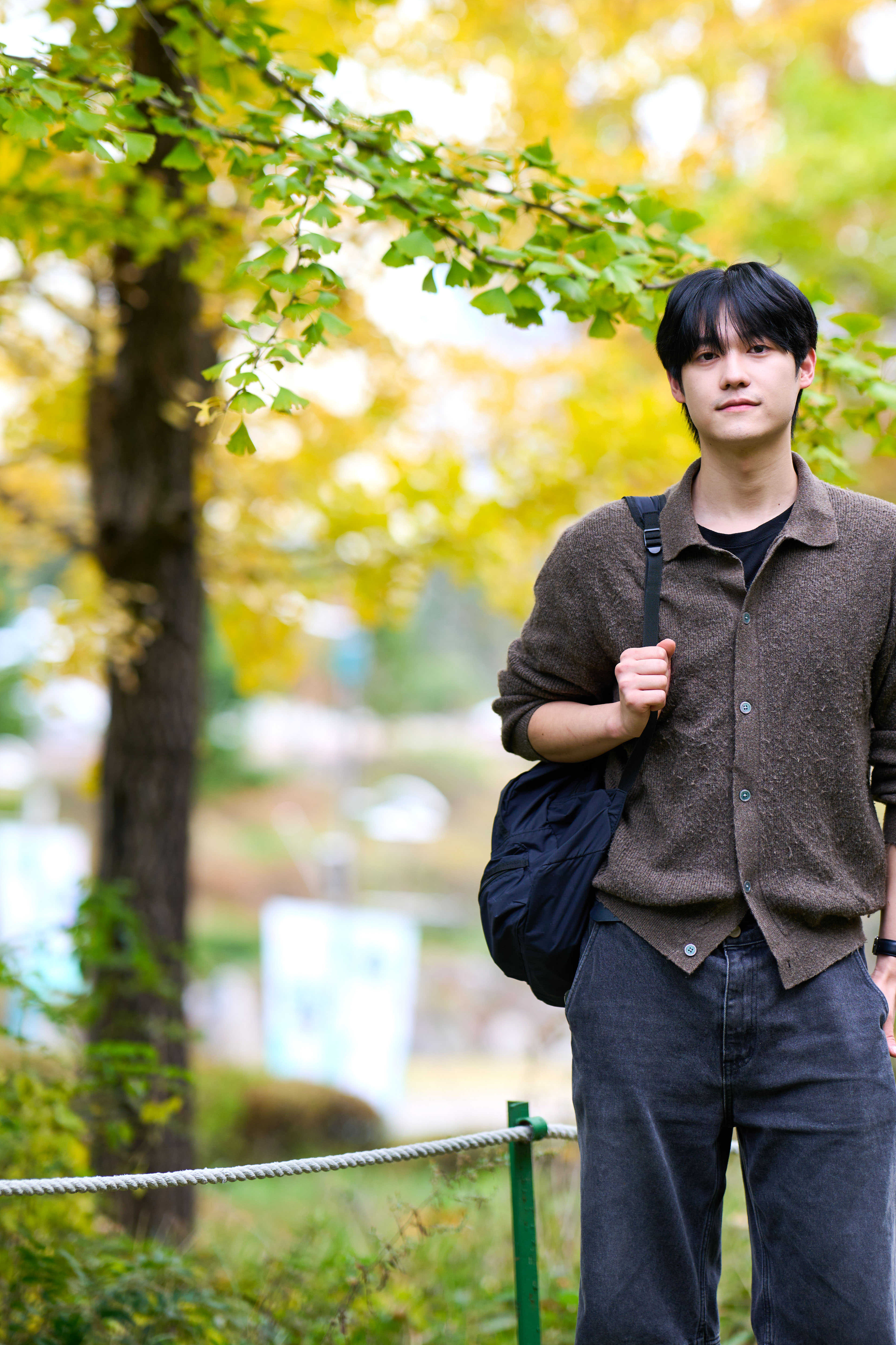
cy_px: 513
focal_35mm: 122
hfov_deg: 11.2
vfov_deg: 16.8
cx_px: 586
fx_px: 4554
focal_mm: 85
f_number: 1.6
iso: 125
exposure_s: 1/500
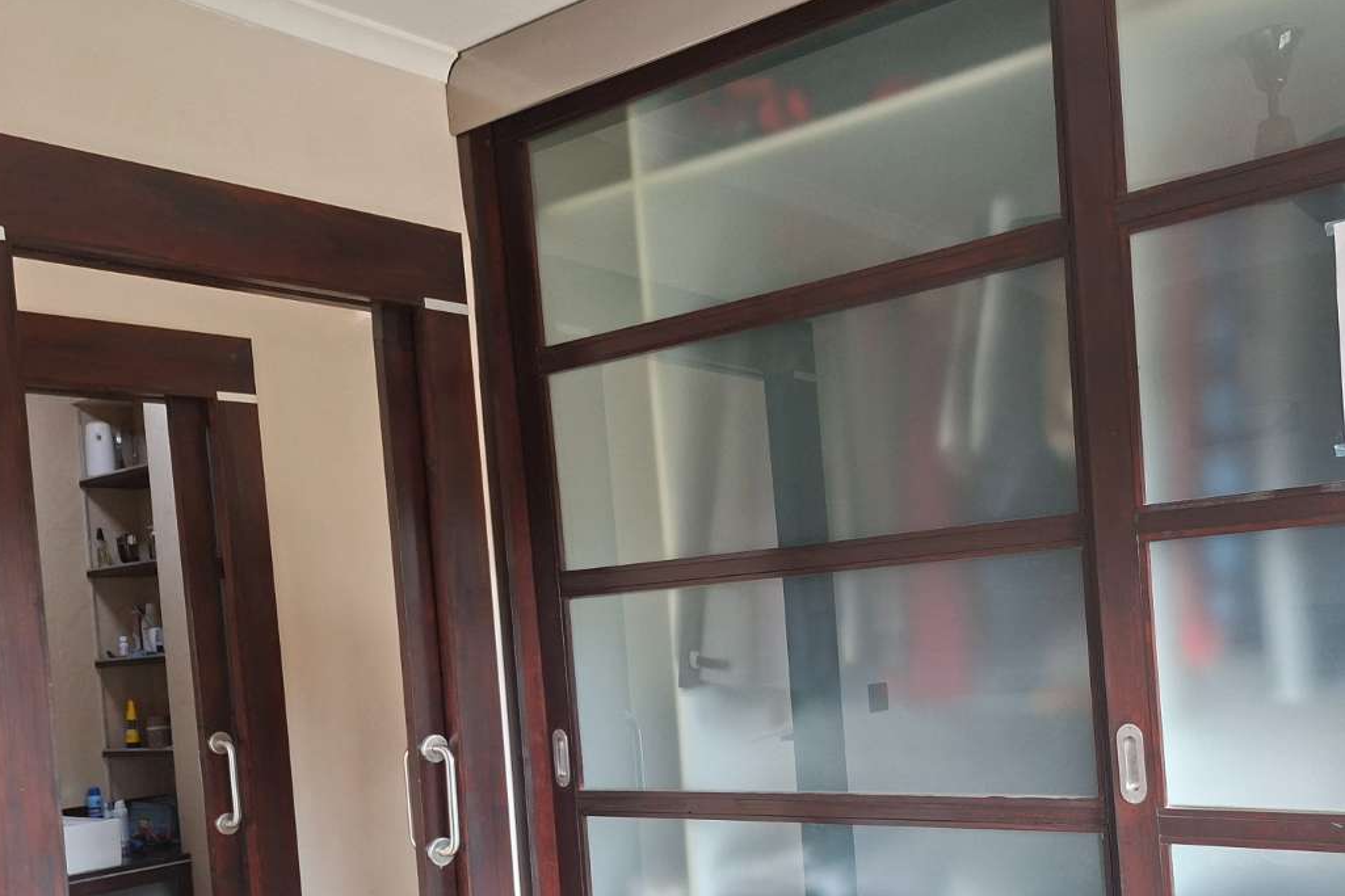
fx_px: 1307
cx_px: 886
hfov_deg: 53.5
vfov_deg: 37.1
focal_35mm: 35
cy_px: 649
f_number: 1.8
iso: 125
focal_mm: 5.54
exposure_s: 1/100
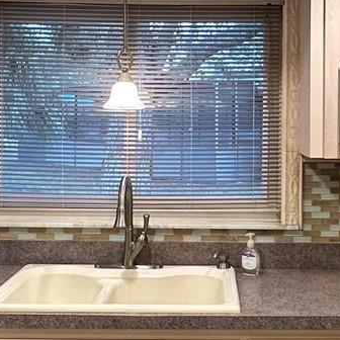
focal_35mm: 59
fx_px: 656
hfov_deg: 29.0
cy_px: 118
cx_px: 206
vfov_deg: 28.9
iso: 160
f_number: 2.2
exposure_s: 1/120
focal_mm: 2.22
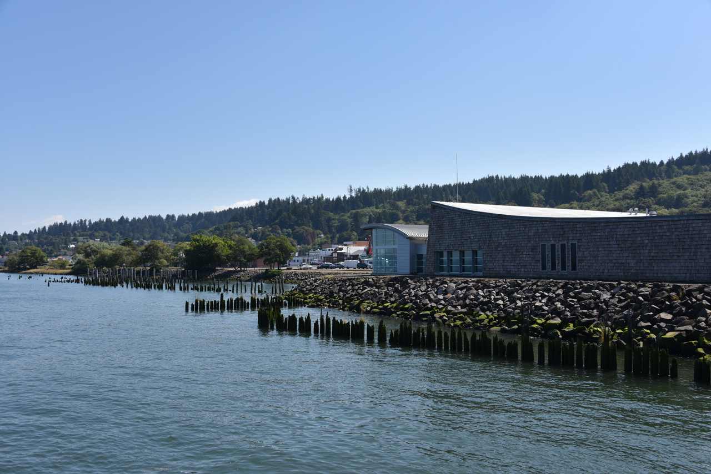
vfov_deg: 41.1
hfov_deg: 58.7
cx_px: 356
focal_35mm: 32
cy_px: 237
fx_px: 632
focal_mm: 32
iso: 100
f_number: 9
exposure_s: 1/320
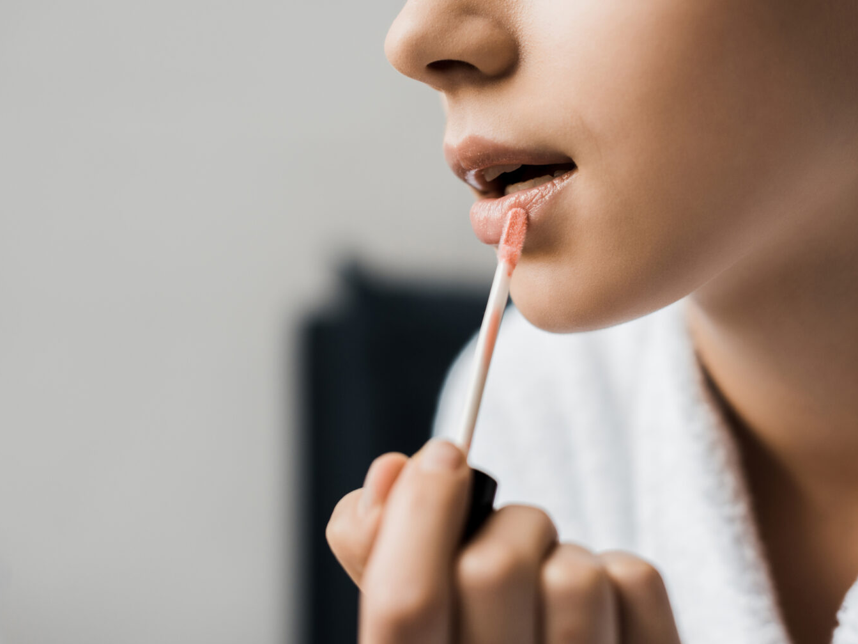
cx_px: 406
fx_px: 1363
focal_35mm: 55
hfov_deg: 34.9
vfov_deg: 26.6
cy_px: 323
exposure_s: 1/200
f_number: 3.2
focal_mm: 50
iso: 200
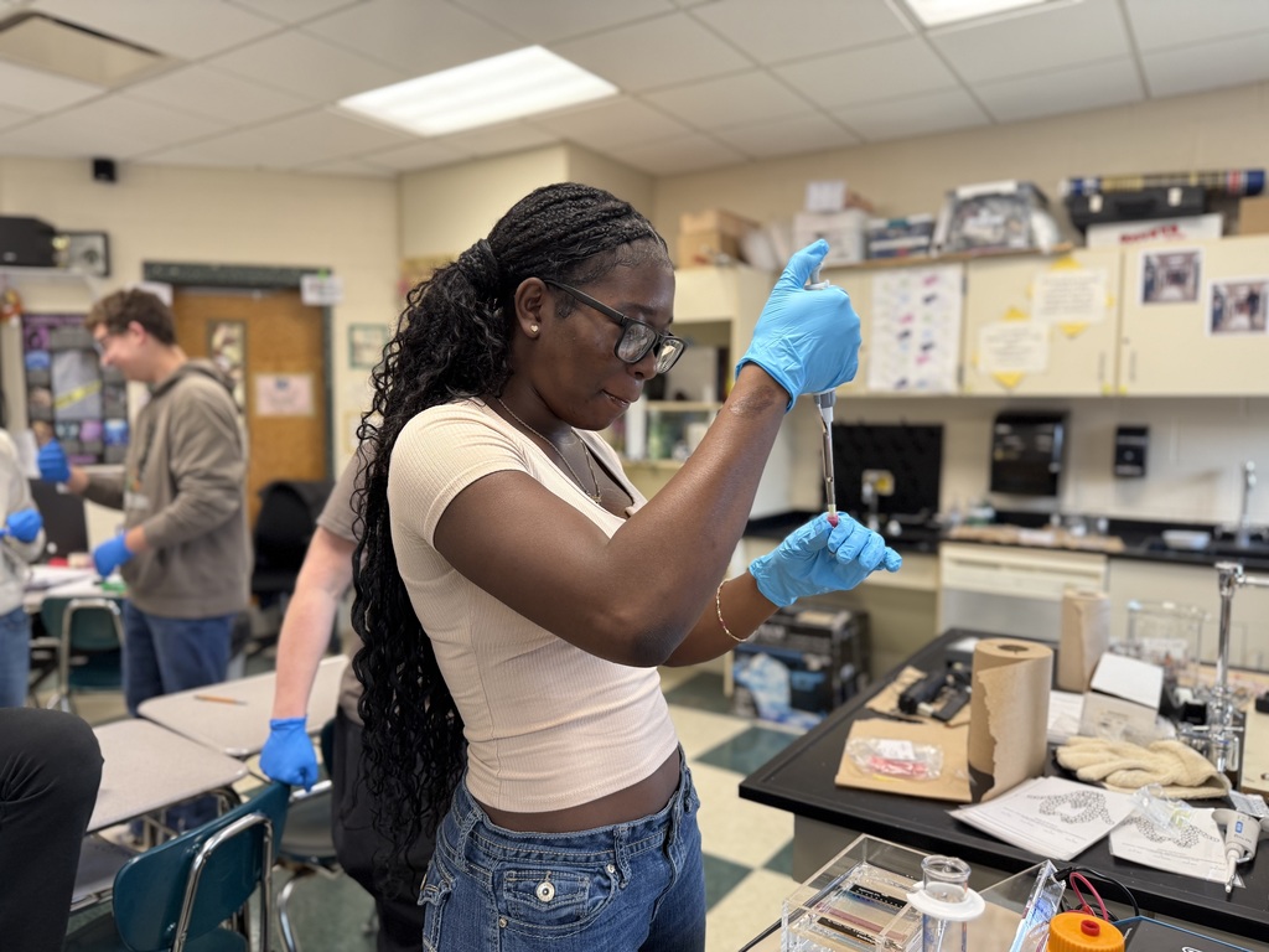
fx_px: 880
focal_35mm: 24
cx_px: 634
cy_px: 476
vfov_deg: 56.8
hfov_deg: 71.6
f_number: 1.78
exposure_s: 1/60
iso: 125
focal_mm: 6.76
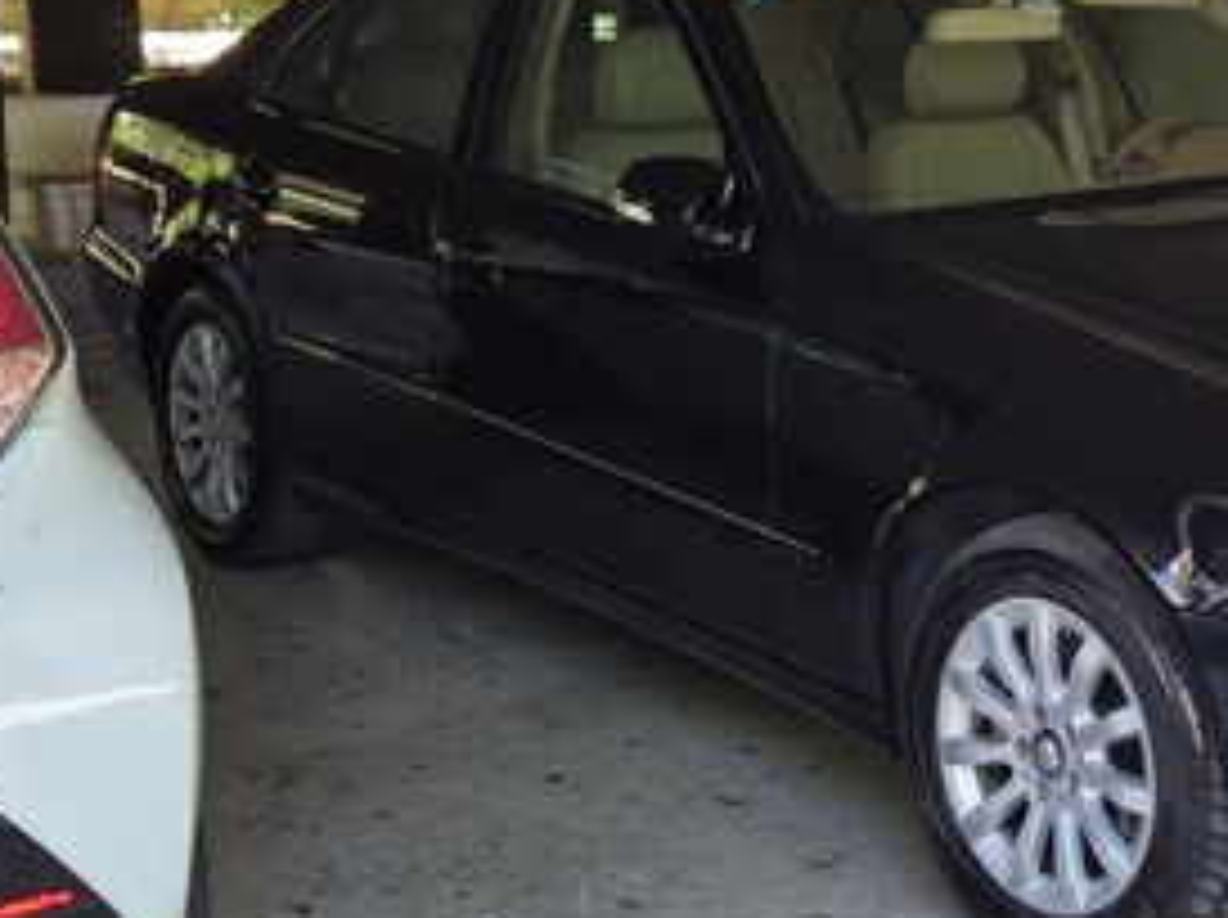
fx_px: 1913
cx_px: 1192
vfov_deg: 26.6
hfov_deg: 33.0
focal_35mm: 54
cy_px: 225
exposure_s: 1/50
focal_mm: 5.4
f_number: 1.8
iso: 25
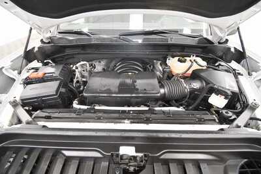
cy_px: 87
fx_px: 109
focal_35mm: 15
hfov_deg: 100.4
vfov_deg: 77.4
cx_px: 130
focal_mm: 10
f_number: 4.5
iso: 3200
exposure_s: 1/100
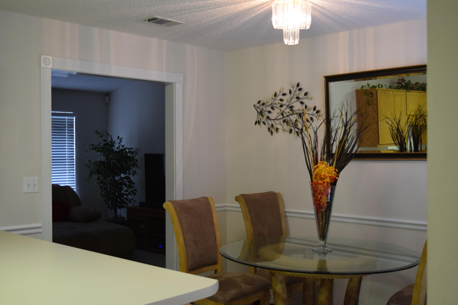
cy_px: 152
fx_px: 534
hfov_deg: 46.4
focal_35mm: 42
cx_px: 229
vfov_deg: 31.9
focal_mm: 28
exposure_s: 1/60
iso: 1400
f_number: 4.2
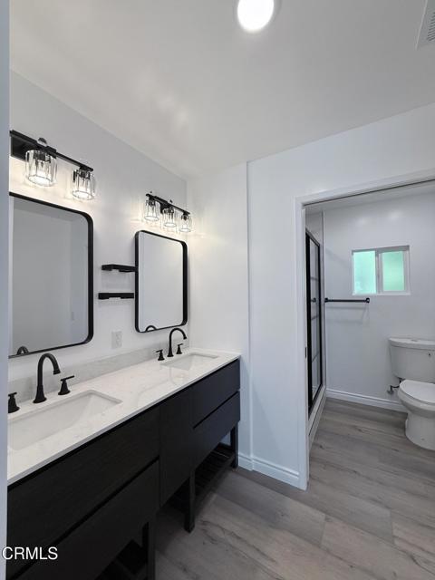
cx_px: 218
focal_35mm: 14
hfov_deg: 85.7
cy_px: 290
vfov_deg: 102.1
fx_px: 235
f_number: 2.2
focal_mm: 2.22
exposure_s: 1/239
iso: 64
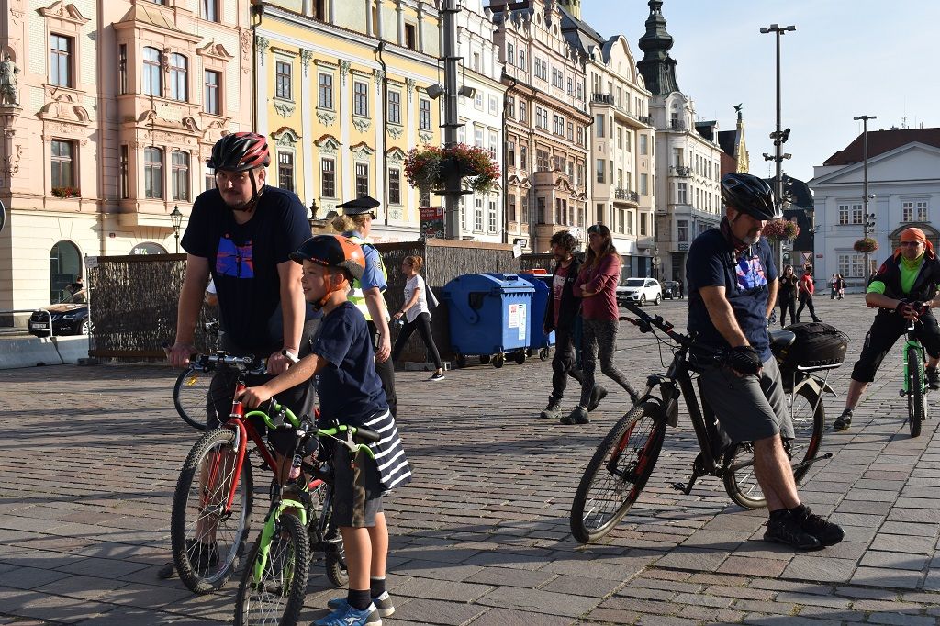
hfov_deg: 47.9
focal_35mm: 40
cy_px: 313
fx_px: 1057
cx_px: 470
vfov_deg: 33.0
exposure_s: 1/200
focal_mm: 27
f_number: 8
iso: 100
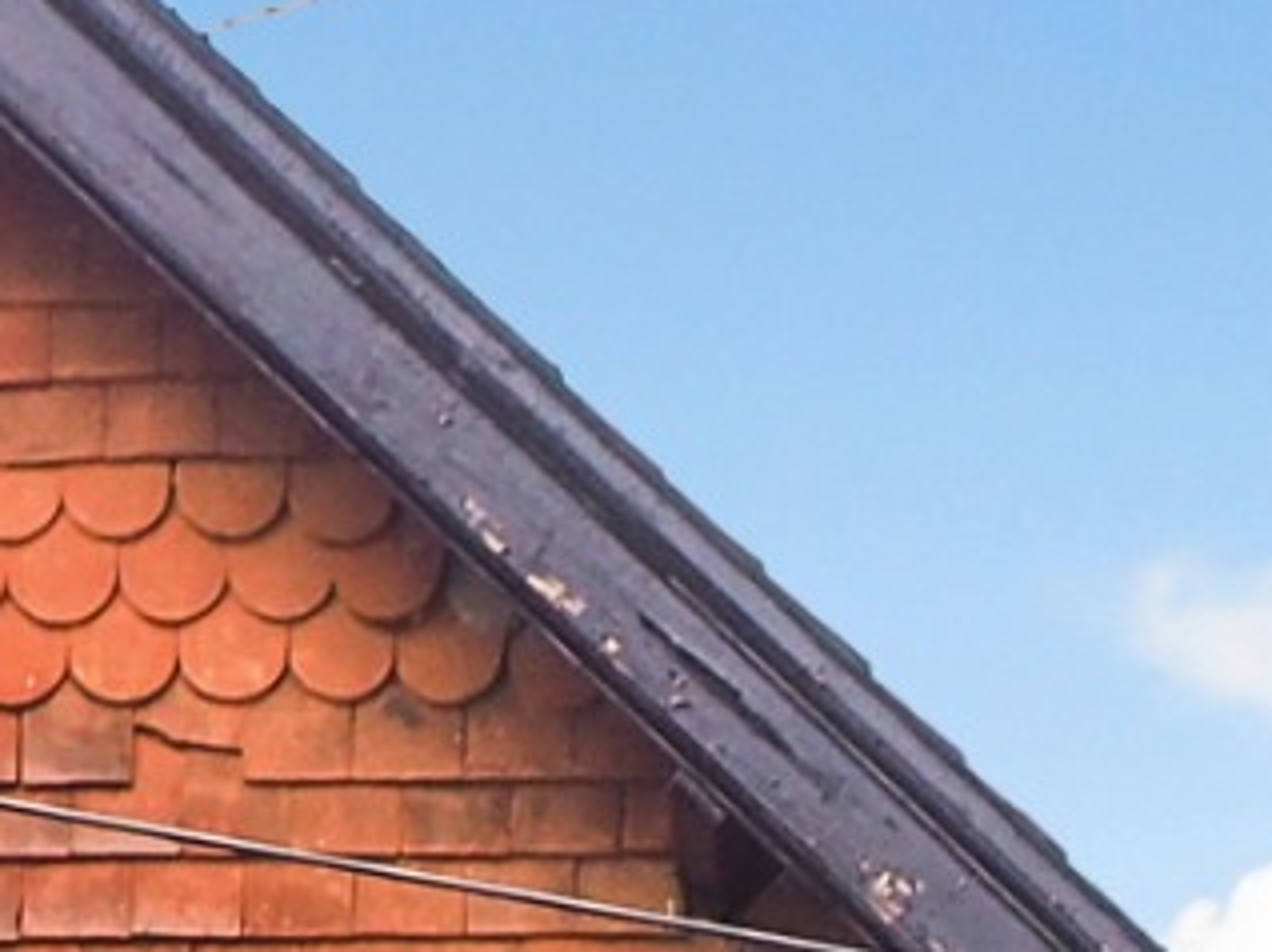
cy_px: 2728
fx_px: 4259
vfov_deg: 10.0
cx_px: 1236
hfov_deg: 16.7
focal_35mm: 116
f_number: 7.1
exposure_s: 1/500
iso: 400
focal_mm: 9
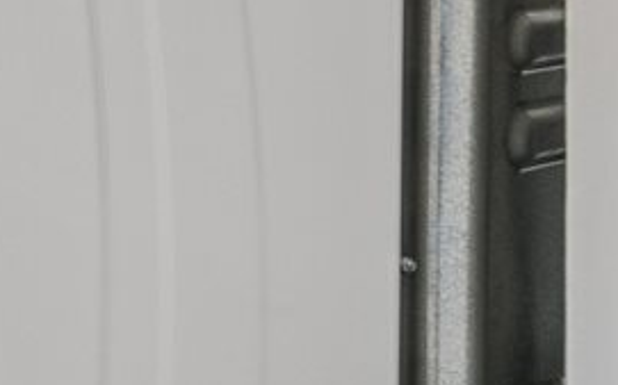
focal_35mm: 77
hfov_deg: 16.8
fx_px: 1296
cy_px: -161
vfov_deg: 15.8
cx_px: -727
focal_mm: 16
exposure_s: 1/13
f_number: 9
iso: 400
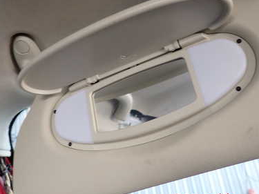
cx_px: 124
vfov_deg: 35.3
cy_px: 55
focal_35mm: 40
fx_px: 299
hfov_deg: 46.8
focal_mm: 4.5
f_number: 2
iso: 200
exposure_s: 1/60
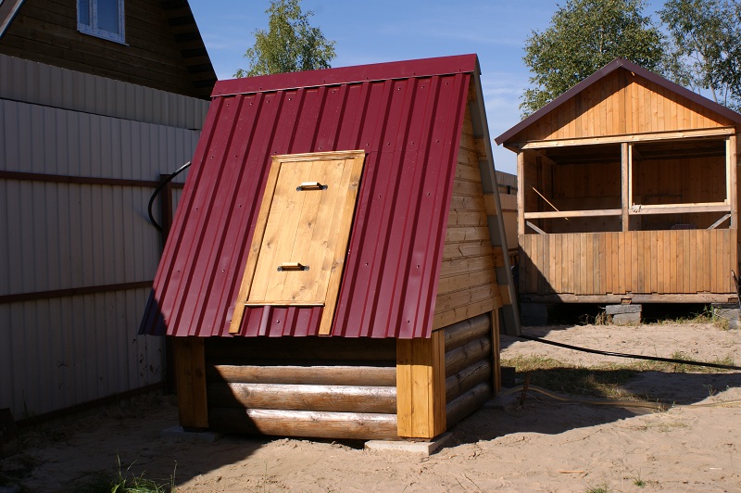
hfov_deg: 43.6
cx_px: 370
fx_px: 925
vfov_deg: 29.8
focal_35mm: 45
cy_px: 246
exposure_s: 1/125
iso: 100
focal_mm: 30
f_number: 11
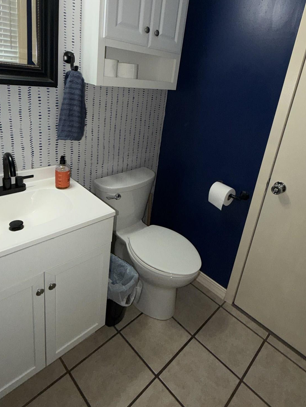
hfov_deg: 61.0
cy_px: 160
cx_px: 163
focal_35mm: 22
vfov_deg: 75.4
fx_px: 259
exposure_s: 1/60
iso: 50
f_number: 2.2
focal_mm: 2.22
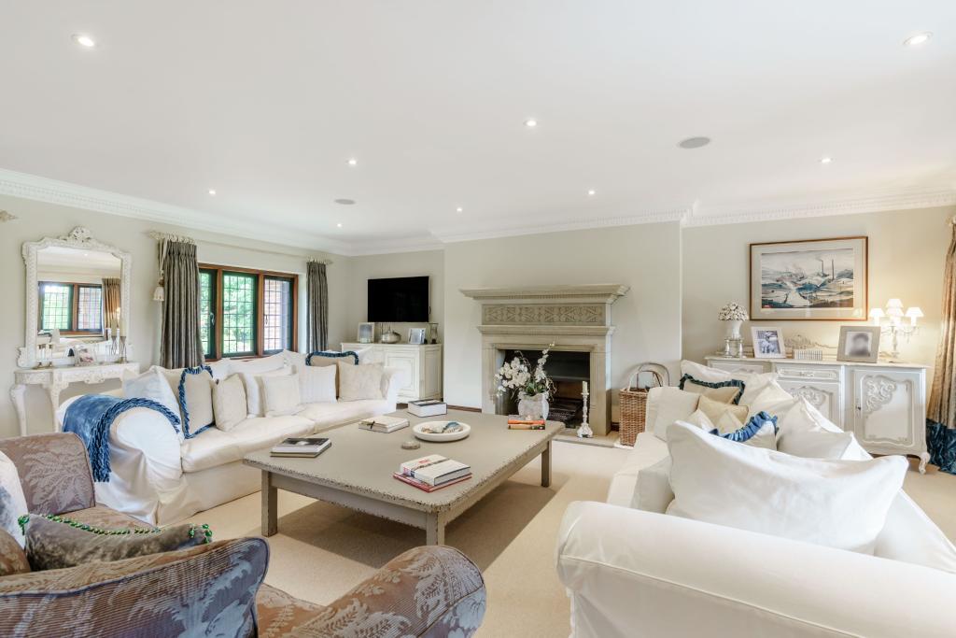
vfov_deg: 73.8
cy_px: 319
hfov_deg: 96.7
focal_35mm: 16
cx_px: 478
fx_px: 425
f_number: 10
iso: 100
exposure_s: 1/1.67
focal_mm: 16
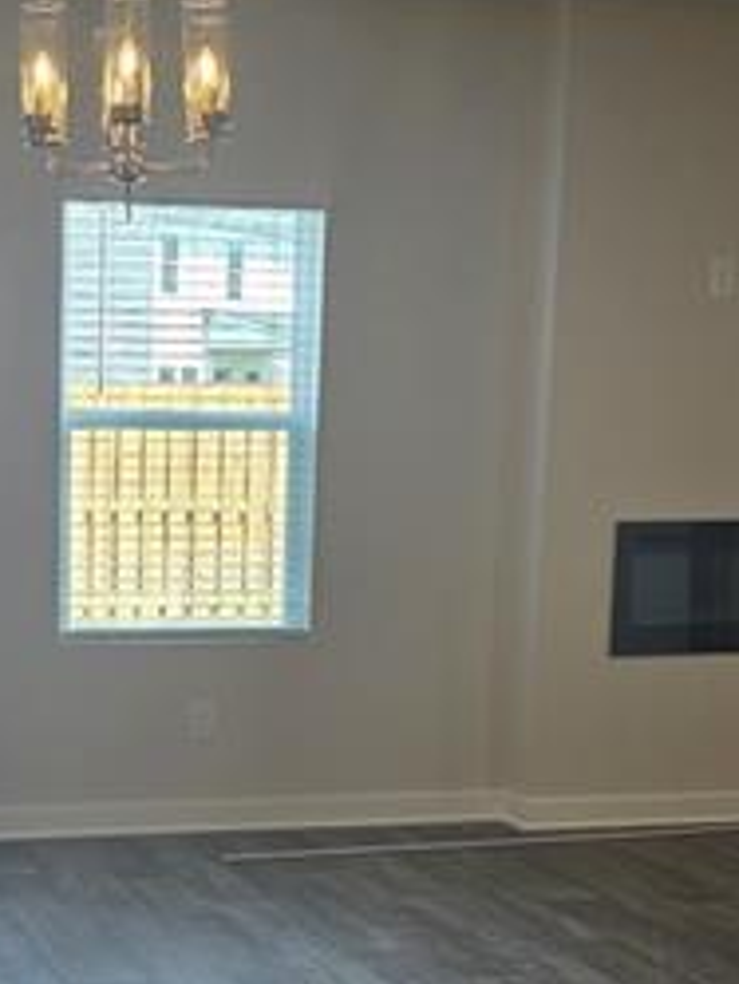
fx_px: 2019
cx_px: 146
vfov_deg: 27.0
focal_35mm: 71
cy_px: 747
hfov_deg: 20.5
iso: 40
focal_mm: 6.3
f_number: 1.7
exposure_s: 1/120
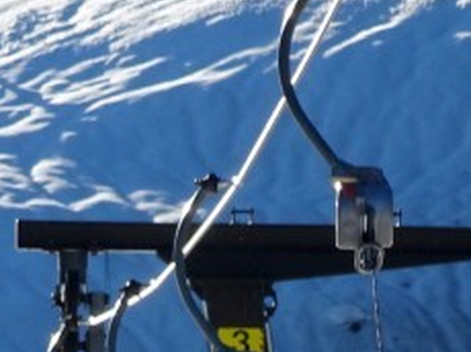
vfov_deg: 0.9
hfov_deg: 1.1
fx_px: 23555
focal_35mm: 1733
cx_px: 63
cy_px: 158
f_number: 6.3
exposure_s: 1/250
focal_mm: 66.39
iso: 80
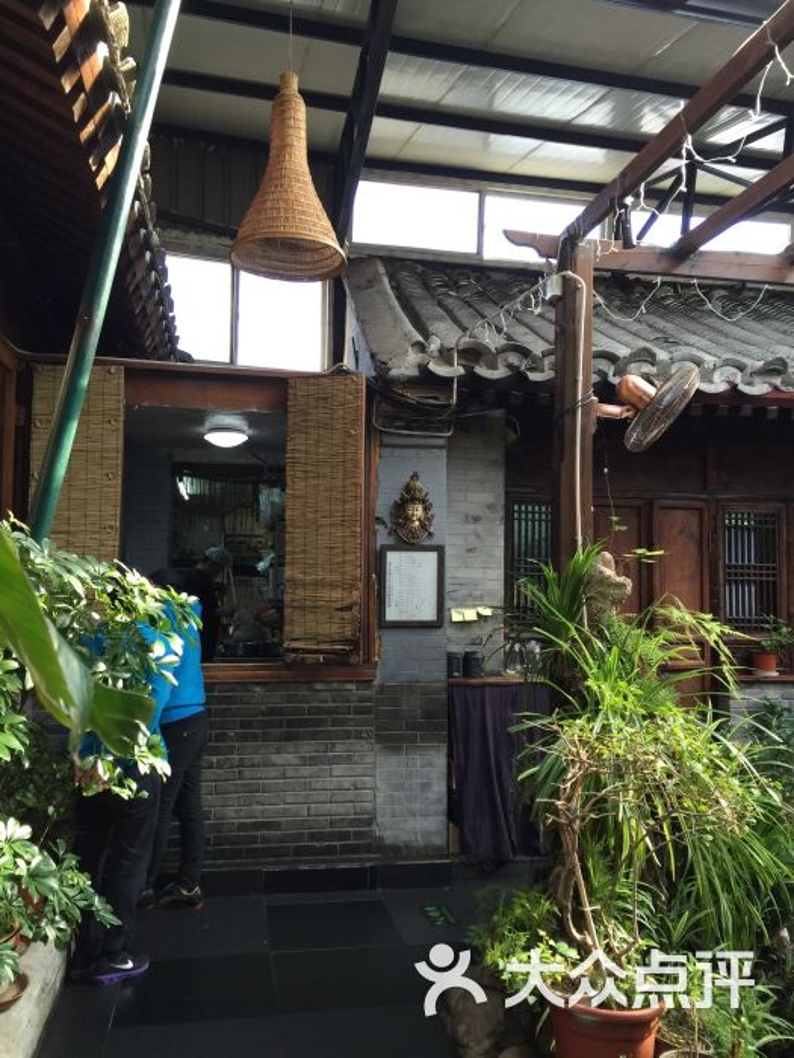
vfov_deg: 61.7
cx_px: 397
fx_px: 887
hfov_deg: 48.2
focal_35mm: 29
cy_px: 529
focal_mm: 4.15
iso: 40
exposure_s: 1/33
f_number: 2.2
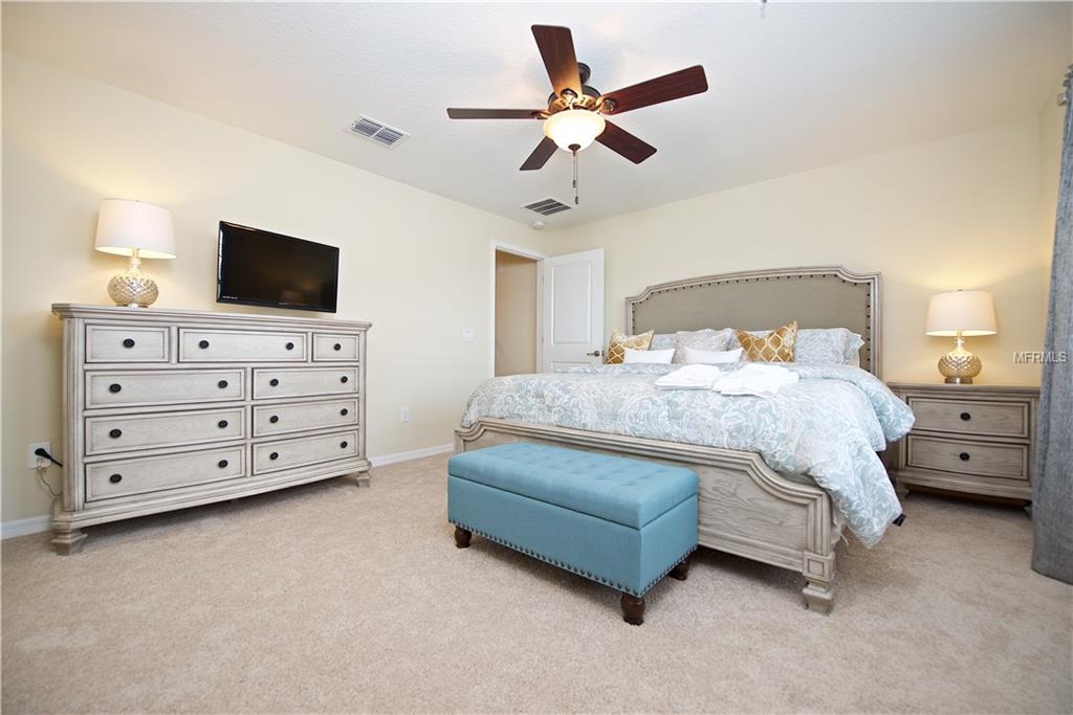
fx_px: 417
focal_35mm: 14
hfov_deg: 104.2
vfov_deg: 81.2
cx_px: 536
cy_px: 358
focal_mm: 14
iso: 200
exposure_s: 1/50
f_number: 4
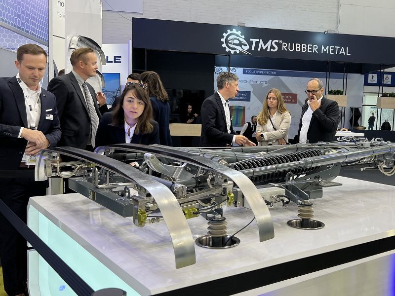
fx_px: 297
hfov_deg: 67.3
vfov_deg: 53.1
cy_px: 148
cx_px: 198
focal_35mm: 26
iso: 40
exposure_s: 1/100
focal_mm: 5.7
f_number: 1.5
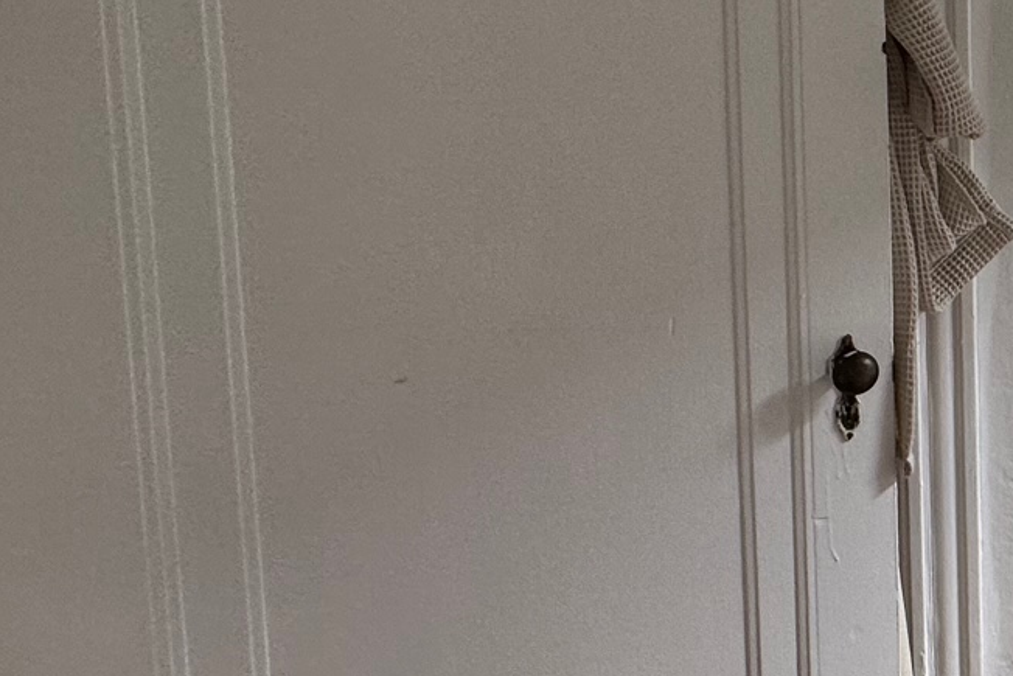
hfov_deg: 30.6
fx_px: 1266
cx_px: 1415
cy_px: 218
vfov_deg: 29.6
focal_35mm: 45
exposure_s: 1/120
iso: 125
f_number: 2.2
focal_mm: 2.22
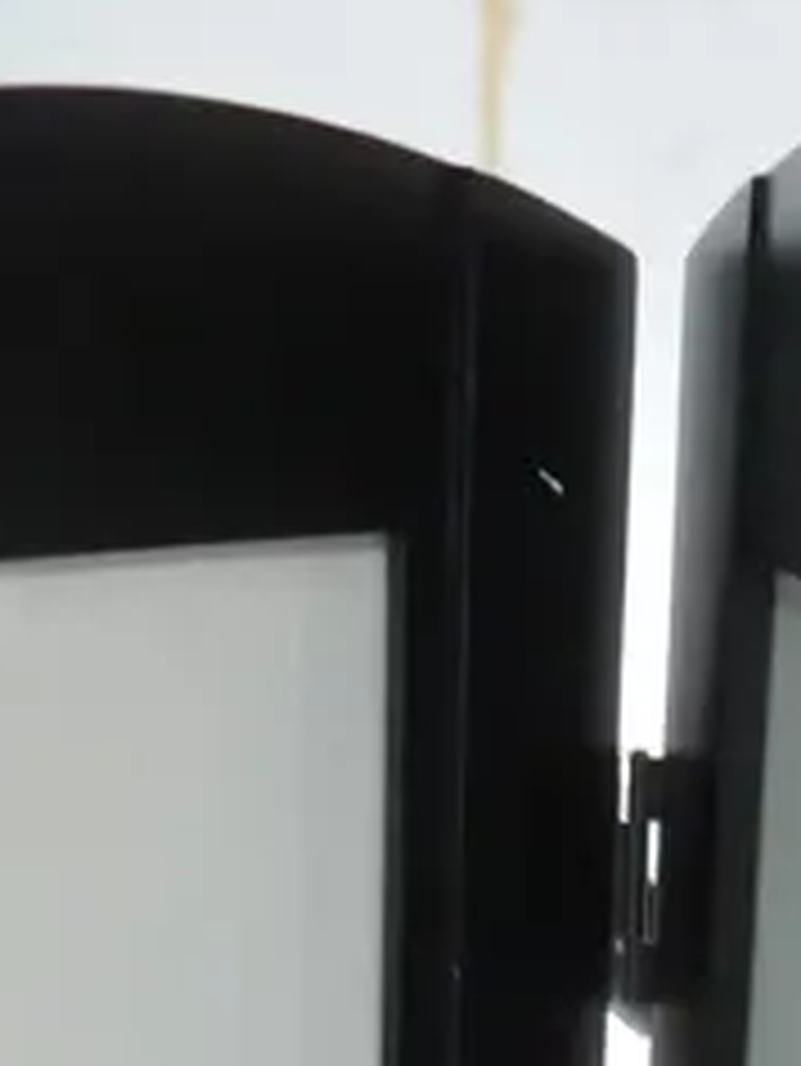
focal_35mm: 121
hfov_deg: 12.3
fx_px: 3730
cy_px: 2217
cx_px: 421
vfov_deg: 13.6
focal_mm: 14
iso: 1600
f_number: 3.5
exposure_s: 1/60
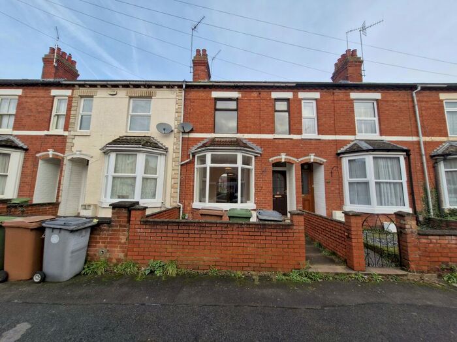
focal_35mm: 13
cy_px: 171
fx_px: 172
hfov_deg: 106.2
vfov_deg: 89.9
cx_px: 228
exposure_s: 1/430
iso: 50
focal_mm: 1.74
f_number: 2.2
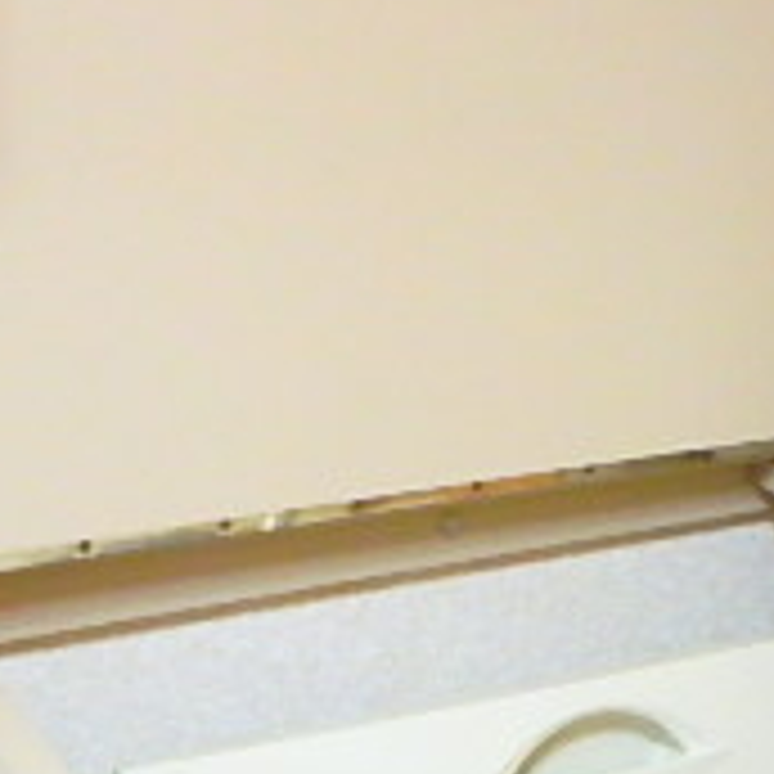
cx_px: 788
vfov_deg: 22.1
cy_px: 1044
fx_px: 1745
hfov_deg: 23.8
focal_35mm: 69
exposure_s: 1/30
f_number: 3.5
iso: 800
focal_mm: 3.7
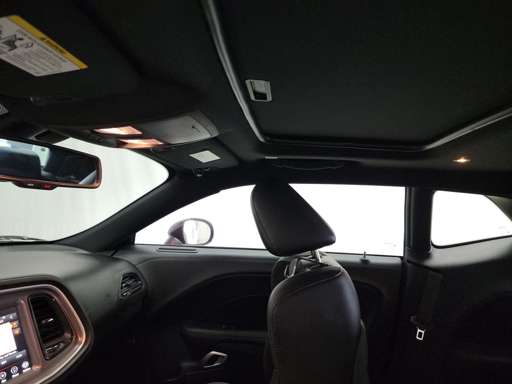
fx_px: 355
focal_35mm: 24
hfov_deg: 71.6
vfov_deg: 56.8
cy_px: 192
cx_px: 256
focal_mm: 6.7
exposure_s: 1/59
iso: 1215
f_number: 1.8
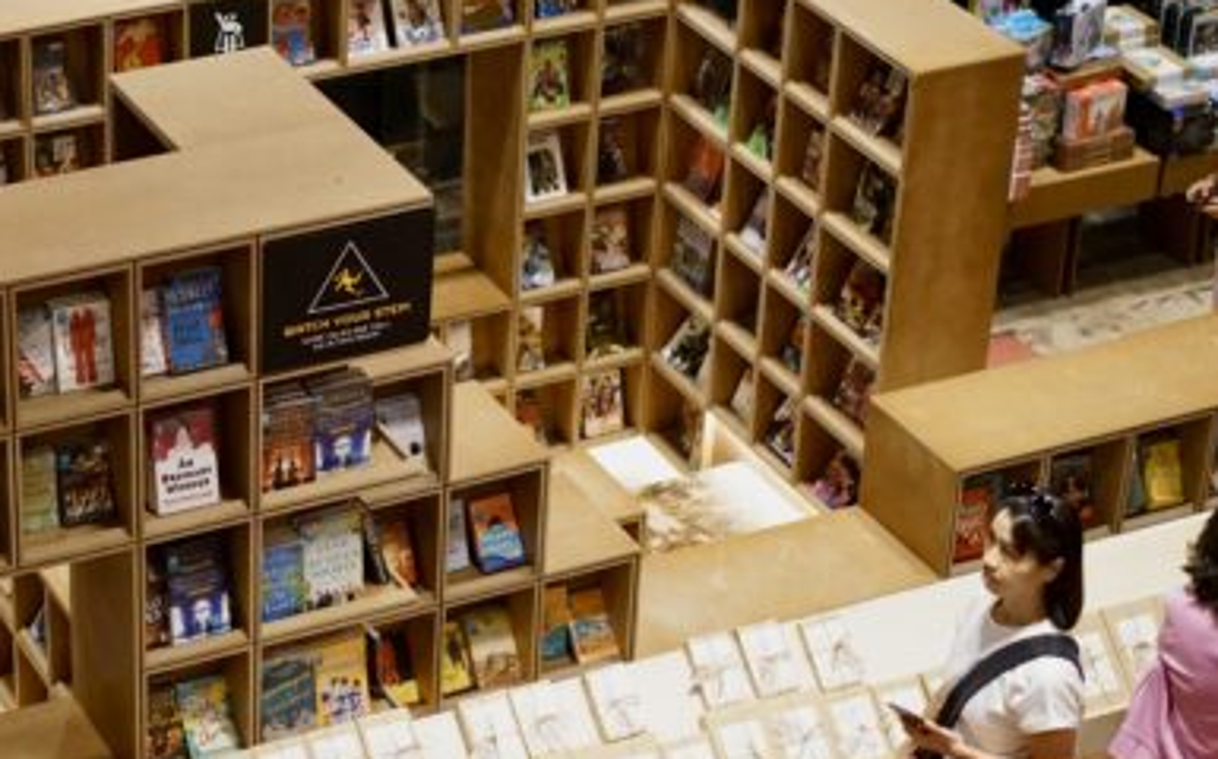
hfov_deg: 21.5
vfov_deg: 13.7
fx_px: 3151
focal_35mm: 95
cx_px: 171
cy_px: 286
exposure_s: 1/100
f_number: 2
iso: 2000
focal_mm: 35
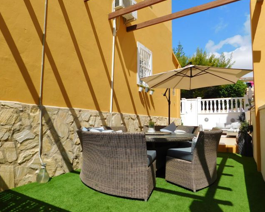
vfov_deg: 56.8
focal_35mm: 25
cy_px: 107
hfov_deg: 68.1
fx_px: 196
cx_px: 133
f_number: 6
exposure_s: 1/640
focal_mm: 4
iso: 125
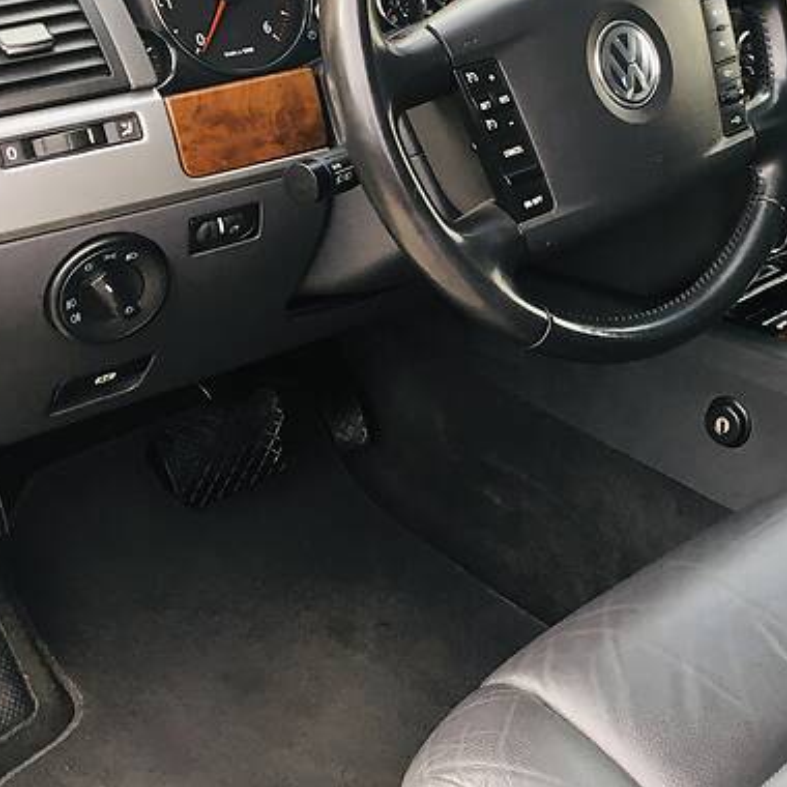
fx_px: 1389
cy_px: 267
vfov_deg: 31.4
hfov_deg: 30.6
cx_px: 663
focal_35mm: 54
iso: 25
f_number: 2.2
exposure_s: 1/33
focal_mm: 4.2
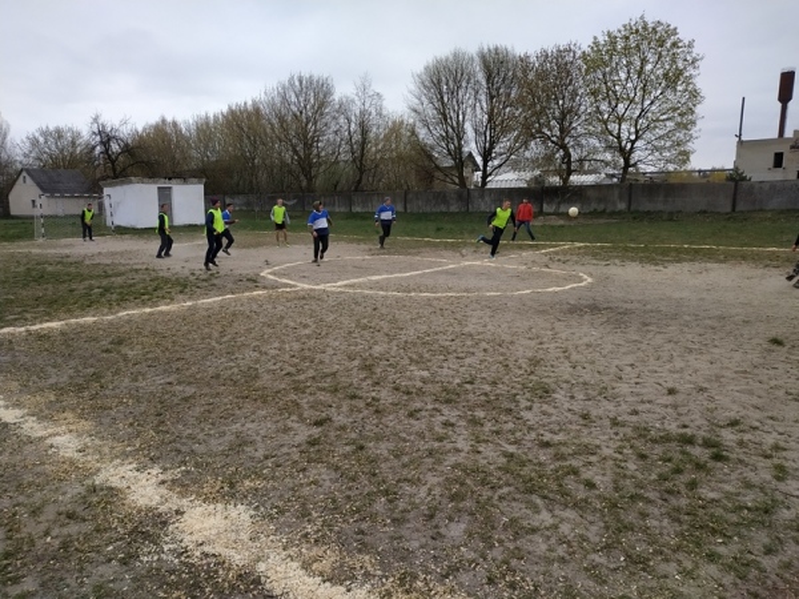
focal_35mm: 24
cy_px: 300
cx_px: 400
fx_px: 554
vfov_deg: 56.8
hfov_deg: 71.6
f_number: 1.9
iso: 125
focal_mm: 3.94
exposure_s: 1/670
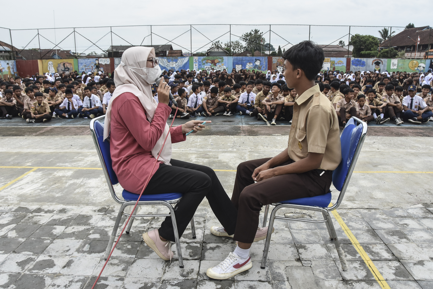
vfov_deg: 47.9
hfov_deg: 67.4
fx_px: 325
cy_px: 144
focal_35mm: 27
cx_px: 216
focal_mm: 18
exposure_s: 1/1250
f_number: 7.1
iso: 500
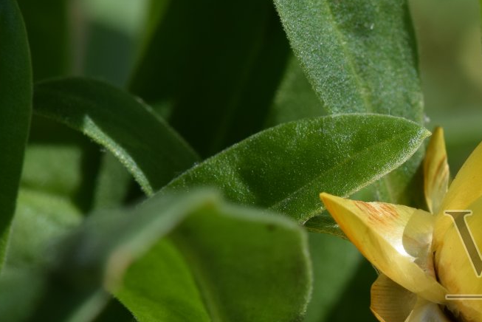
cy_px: 261
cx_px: 568
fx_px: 4182
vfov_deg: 4.4
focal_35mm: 312
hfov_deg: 6.6
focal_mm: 85
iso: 200
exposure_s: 1/400
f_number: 10
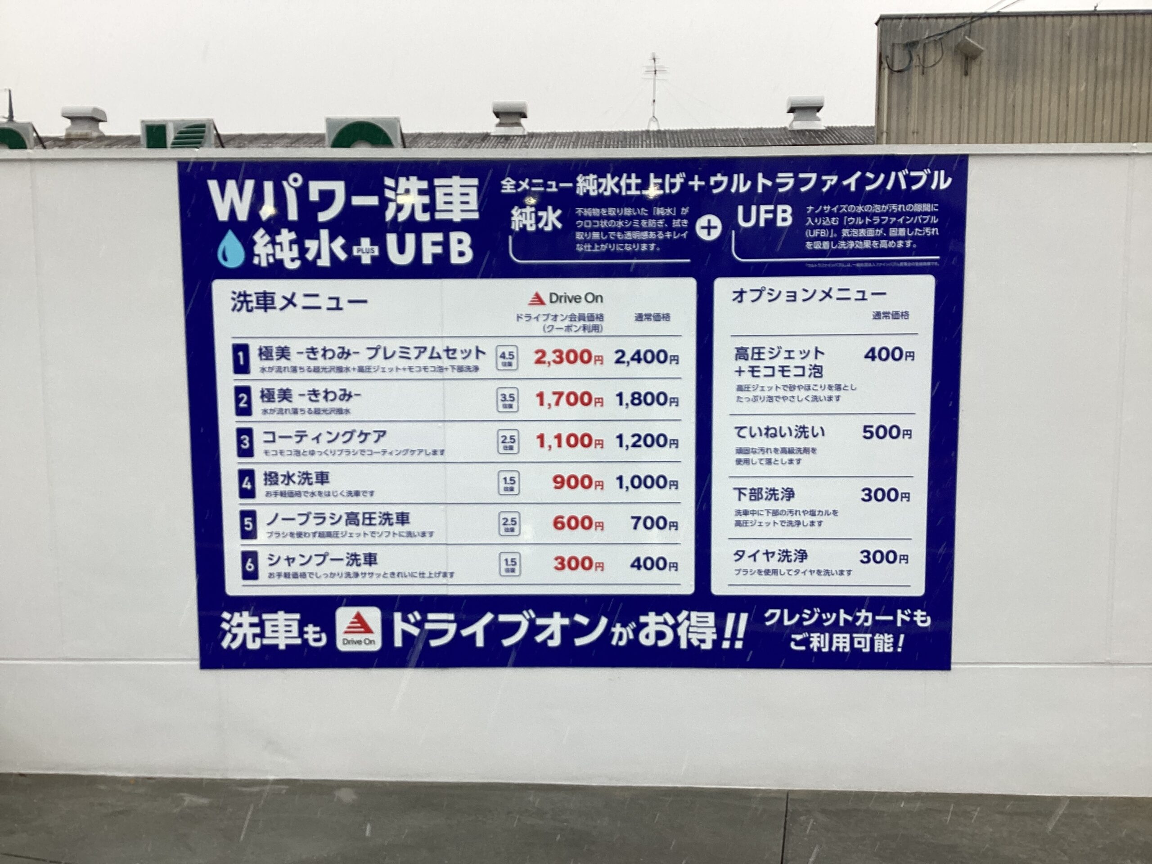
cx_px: 576
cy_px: 432
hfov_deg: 58.4
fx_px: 1032
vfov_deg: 45.4
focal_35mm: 31
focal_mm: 3.3
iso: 25
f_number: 2.4
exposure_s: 1/120
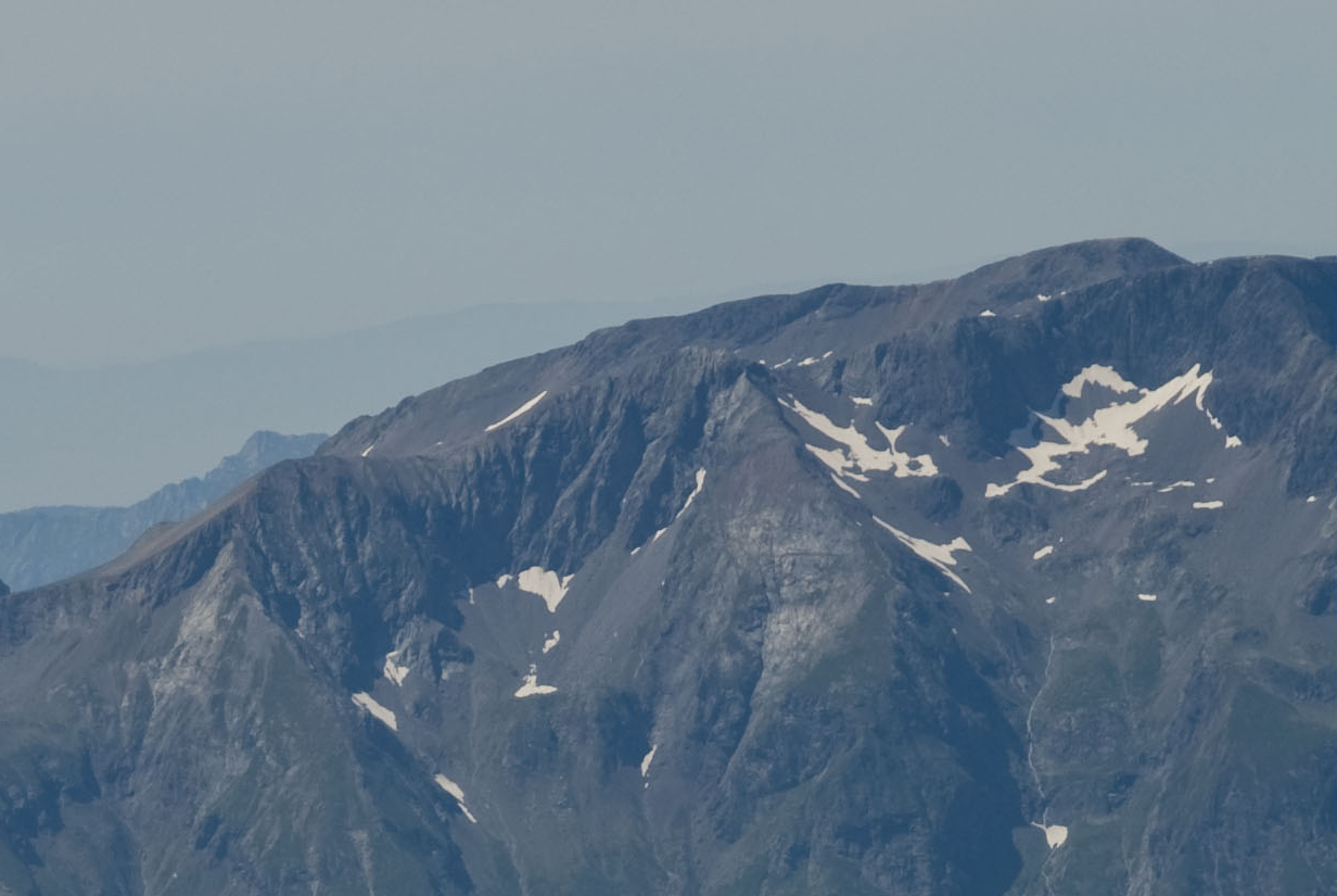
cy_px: 982
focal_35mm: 401
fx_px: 14896
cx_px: 447
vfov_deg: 3.4
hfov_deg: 5.1
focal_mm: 85
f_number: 9
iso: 100
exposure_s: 1/400
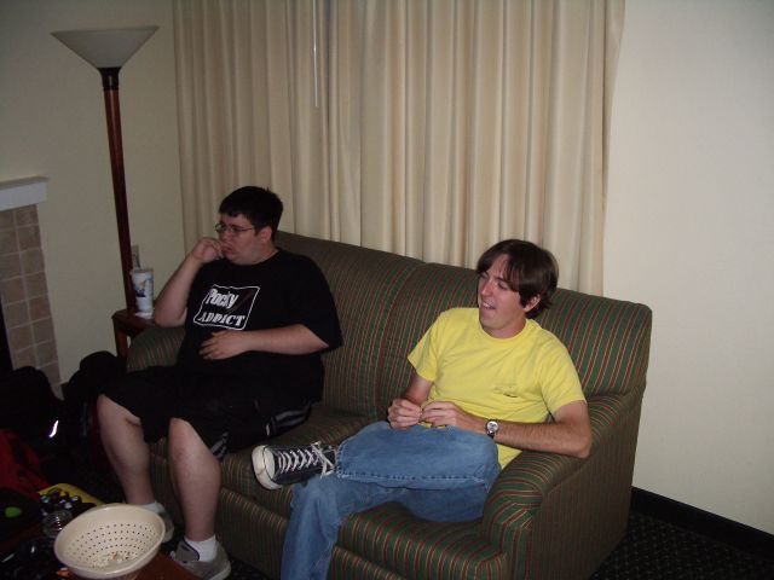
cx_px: 387
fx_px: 783
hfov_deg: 52.6
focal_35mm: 35
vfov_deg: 40.7
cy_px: 290
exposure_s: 1/60
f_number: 2.6
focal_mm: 5.8
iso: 200
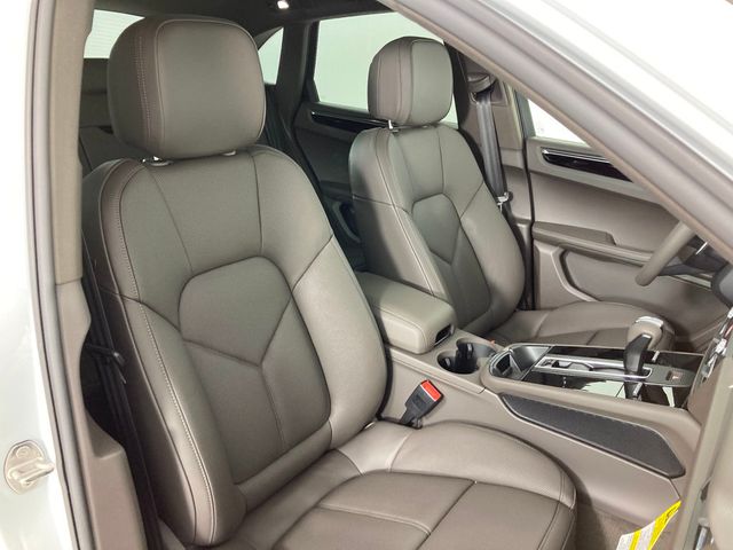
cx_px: 366
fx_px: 593
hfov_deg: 63.4
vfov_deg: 49.7
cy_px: 275
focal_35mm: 28
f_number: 1.8
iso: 100
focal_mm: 3.99
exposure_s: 1/60
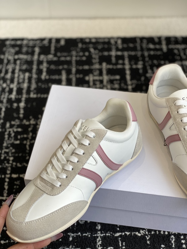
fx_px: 375
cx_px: 94
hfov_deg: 28.0
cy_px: 124
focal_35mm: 52
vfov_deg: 36.8
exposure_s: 1/182
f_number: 2
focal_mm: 6
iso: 20
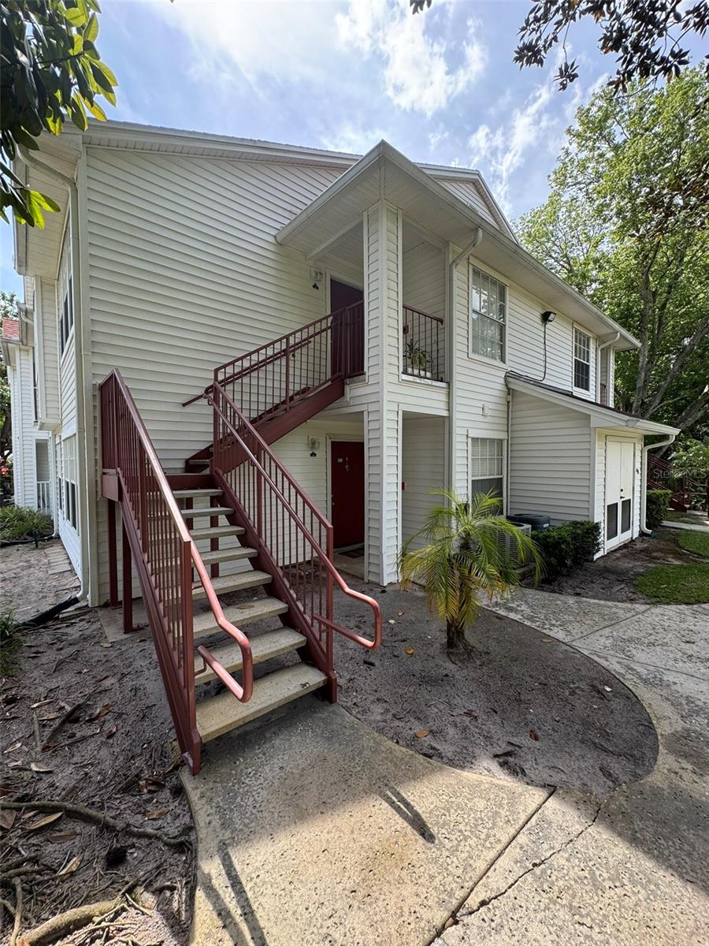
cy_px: 473
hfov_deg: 85.7
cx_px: 354
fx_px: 382
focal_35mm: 14
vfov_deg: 102.1
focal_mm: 2.22
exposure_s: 1/337
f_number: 2.2
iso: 40
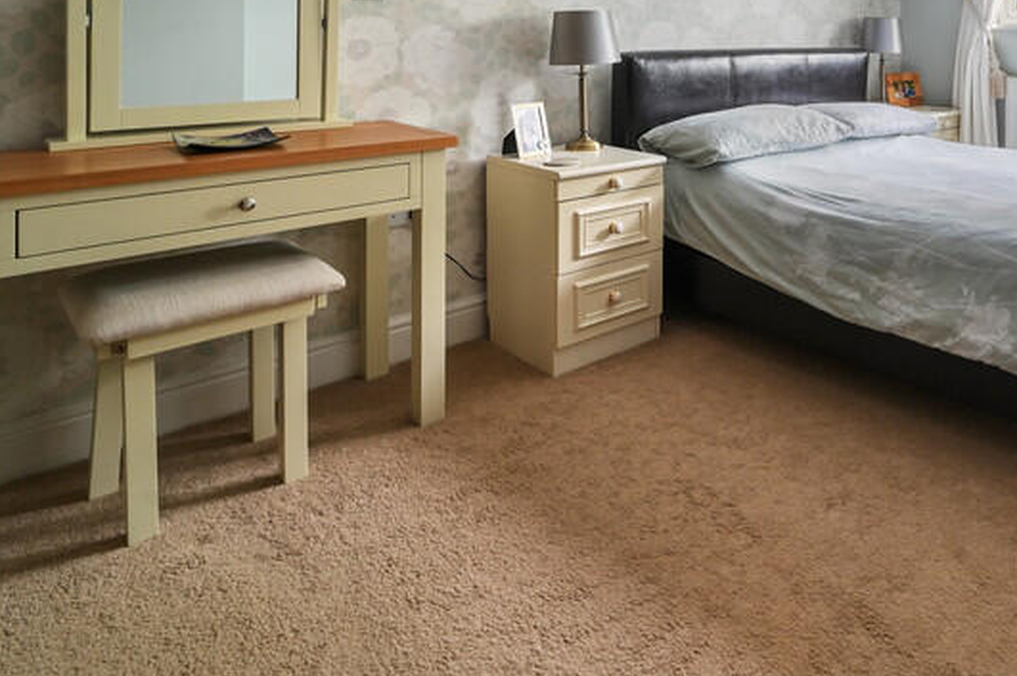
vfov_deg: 42.5
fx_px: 762
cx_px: 839
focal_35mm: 27
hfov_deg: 60.9
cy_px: 28
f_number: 8
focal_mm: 14
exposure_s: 1/4
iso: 400
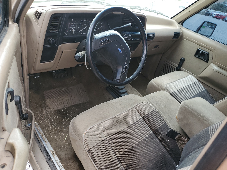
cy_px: 85
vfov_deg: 53.1
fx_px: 170
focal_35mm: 26
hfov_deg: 67.3
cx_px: 114
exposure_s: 1/149
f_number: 1.5
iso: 50
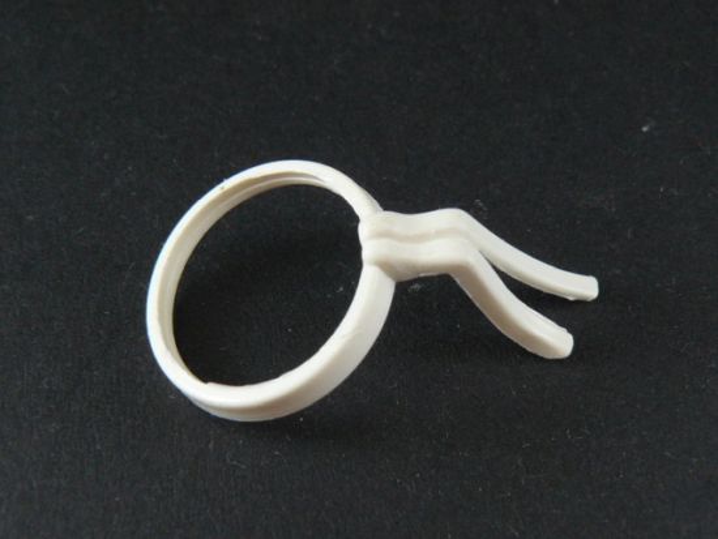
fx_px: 996
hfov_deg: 39.6
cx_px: 359
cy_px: 270
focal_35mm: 48
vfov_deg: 30.3
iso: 160
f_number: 4
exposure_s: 1/30
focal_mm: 6
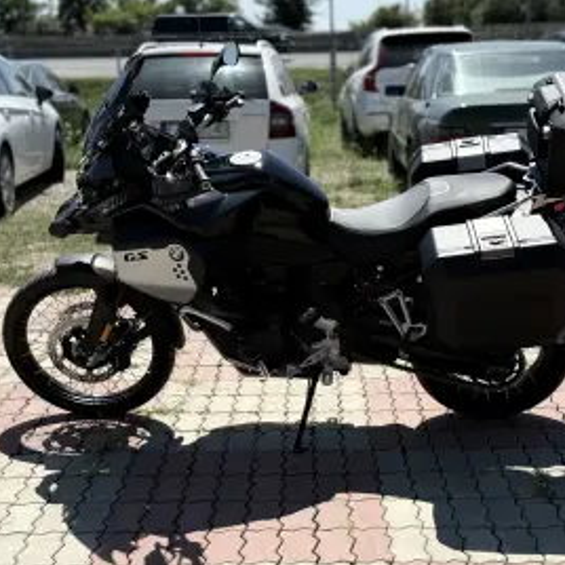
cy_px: 282
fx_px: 1053
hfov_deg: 30.0
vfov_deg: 30.0
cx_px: 304
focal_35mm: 57
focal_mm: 6.76
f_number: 1.78
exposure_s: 1/5208
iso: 100
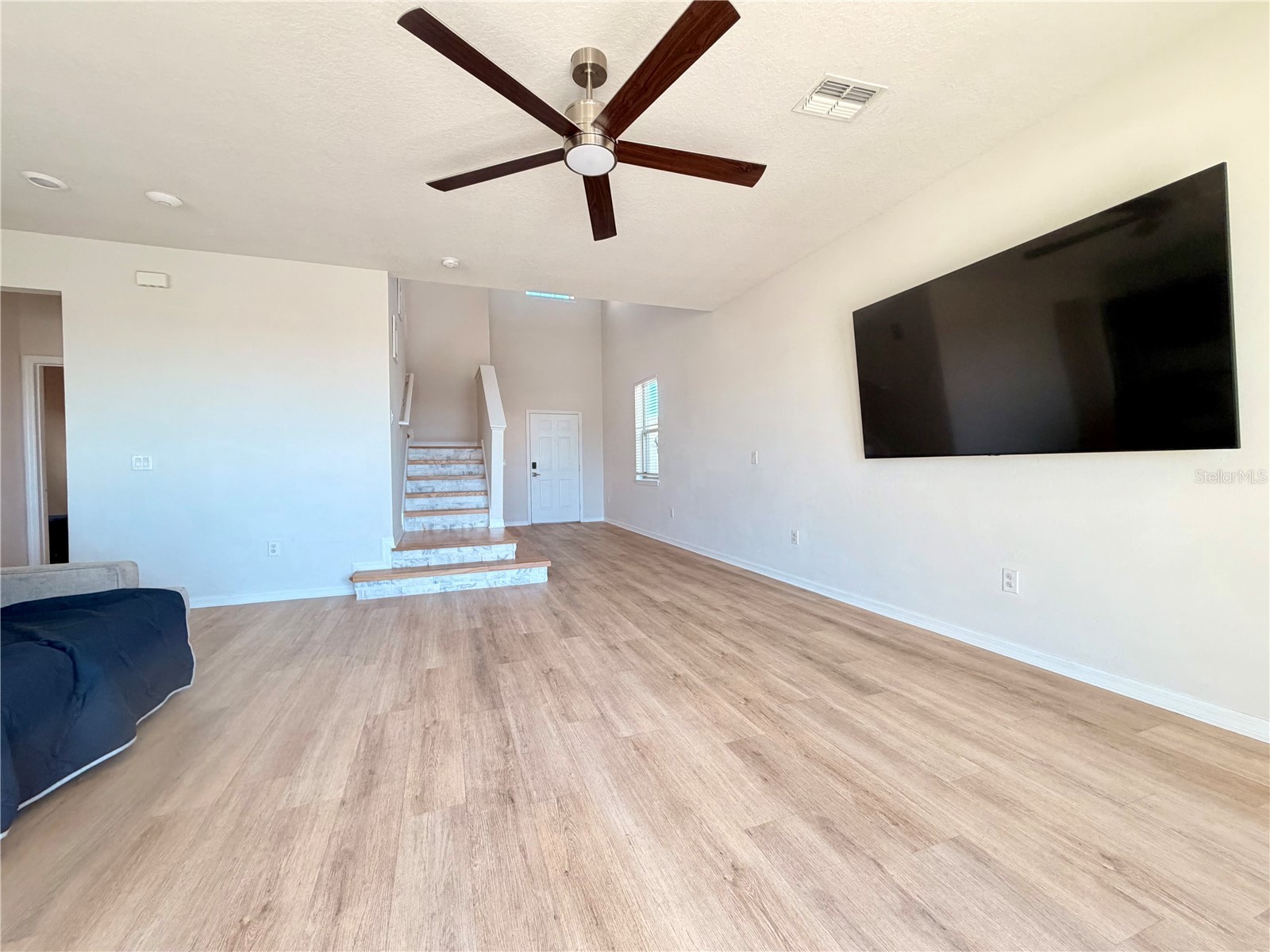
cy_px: 476
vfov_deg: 85.7
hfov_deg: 102.1
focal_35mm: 14
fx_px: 514
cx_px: 635
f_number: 2.2
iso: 320
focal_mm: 2.22
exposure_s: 1/121
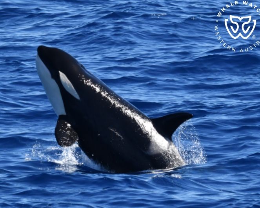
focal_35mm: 430
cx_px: 113
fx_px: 3310
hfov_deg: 4.5
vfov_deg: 3.6
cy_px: 104
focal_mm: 380
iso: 1400
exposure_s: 1/8000
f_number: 6
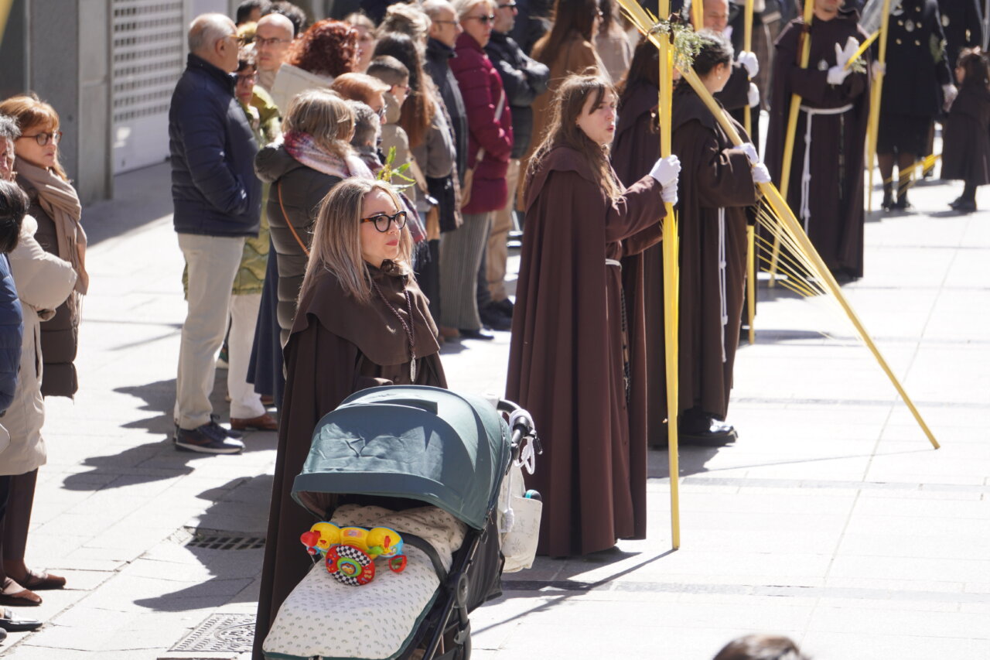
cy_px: 330
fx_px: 5939
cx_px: 495
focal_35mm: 216
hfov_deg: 9.5
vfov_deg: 6.4
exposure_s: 1/250
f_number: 5.6
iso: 160
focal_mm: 144
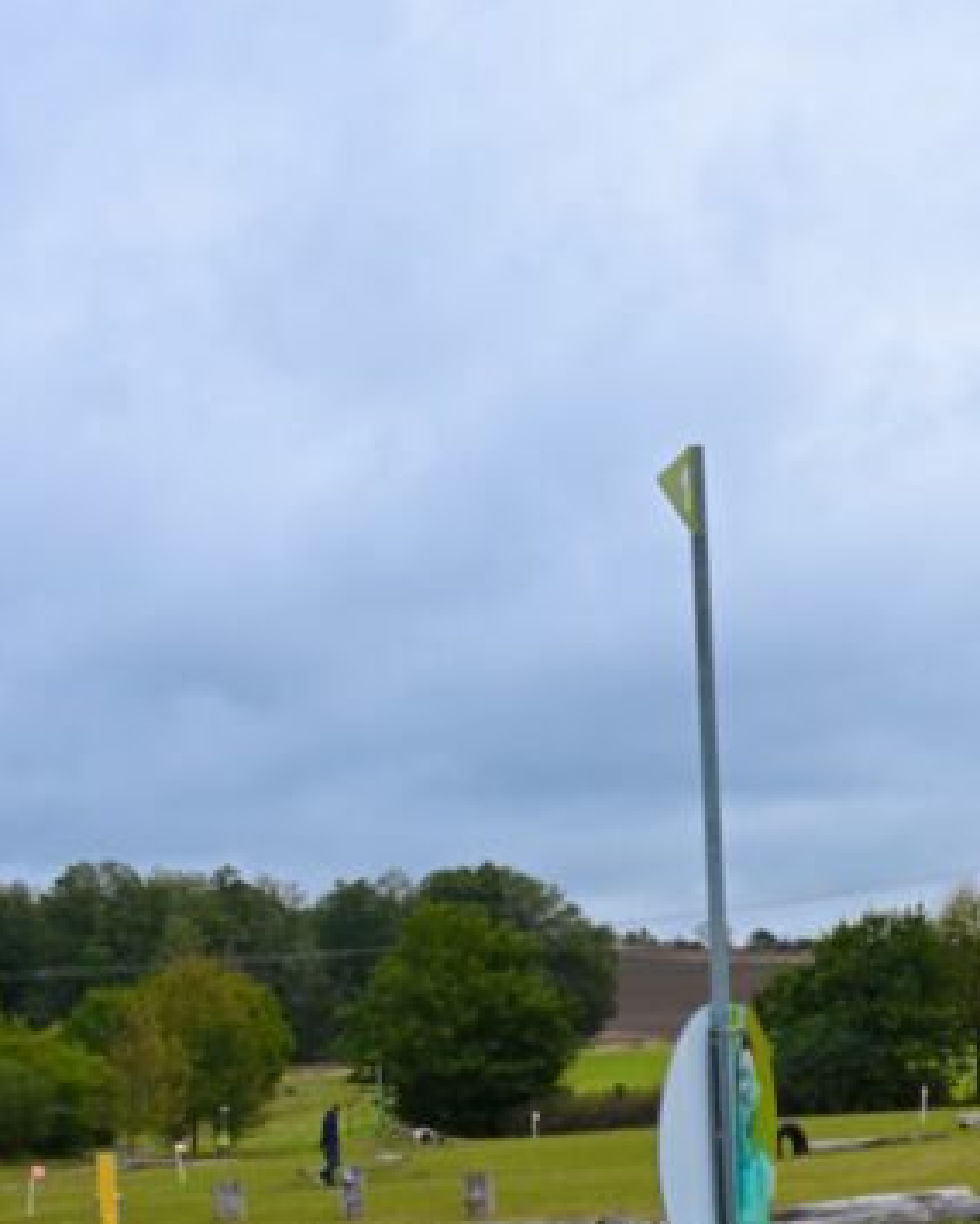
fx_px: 3097
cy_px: 1104
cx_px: 1195
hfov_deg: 17.1
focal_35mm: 85
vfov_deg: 21.8
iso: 220
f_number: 11
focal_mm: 29.5
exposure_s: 1/125
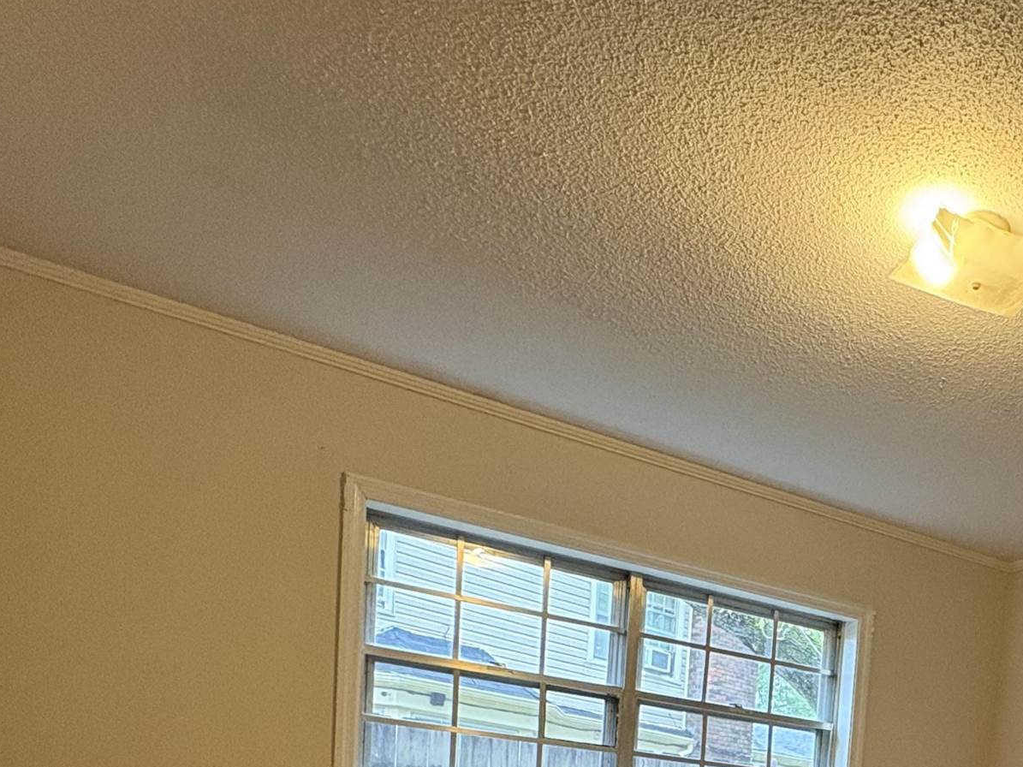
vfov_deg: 32.0
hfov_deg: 46.1
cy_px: 951
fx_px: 1064
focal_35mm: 36
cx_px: 933
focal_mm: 2.22
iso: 320
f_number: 2.2
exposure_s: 1/60
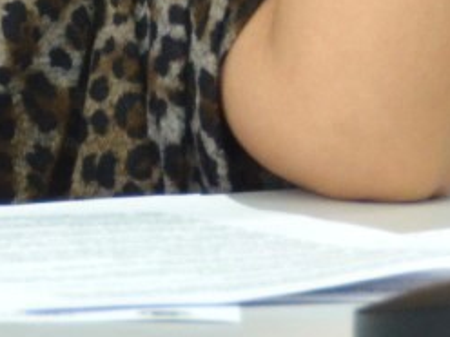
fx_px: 24414
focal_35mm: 1878
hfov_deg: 1.1
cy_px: -565
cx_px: 11
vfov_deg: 0.8
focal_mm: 200
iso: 1400
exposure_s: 1/125
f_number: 5.6
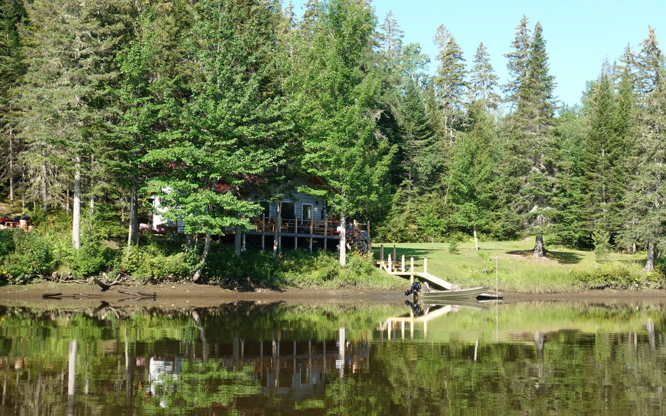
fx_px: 1071
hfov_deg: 34.6
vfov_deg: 22.0
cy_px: 194
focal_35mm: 59
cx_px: 336
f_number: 5.6
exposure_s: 1/200
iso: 125
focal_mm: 20.81
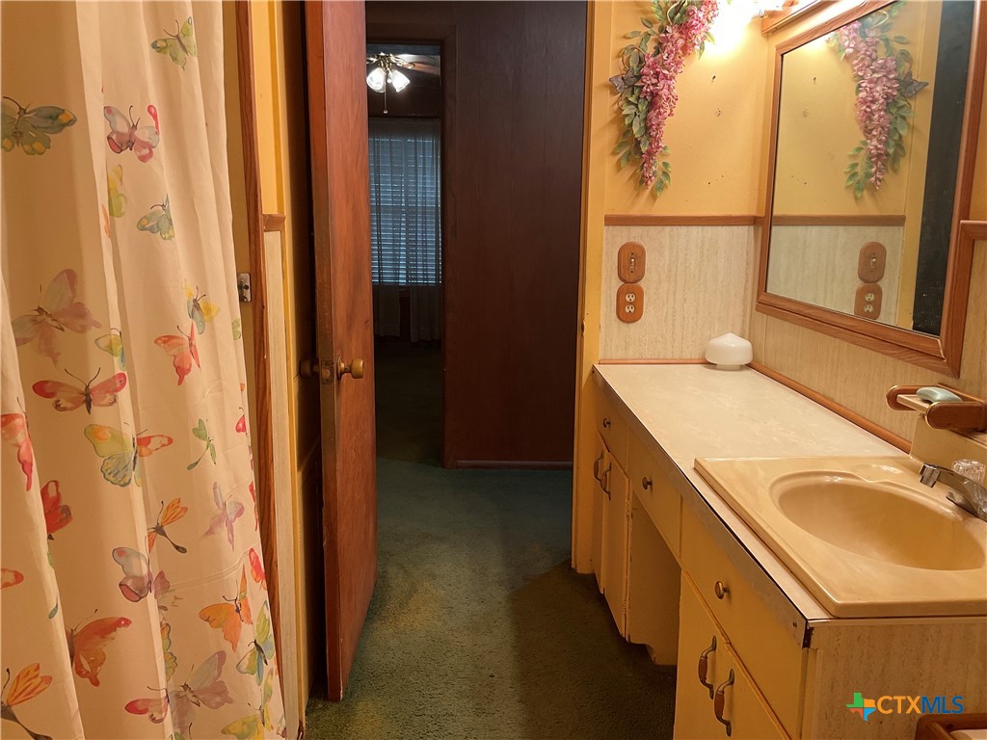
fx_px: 827
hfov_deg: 61.7
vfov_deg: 48.2
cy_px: 370
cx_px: 494
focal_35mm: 29
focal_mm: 3
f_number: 1.8
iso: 40
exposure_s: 1/60
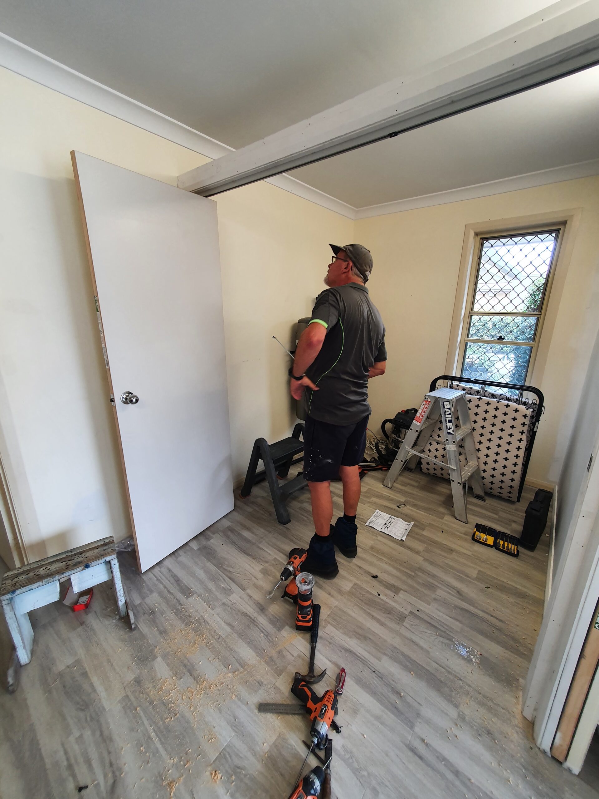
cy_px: 400
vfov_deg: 106.2
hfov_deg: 89.9
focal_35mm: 13
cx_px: 300
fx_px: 300
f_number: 2.2
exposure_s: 1/50
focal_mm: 1.8
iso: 125
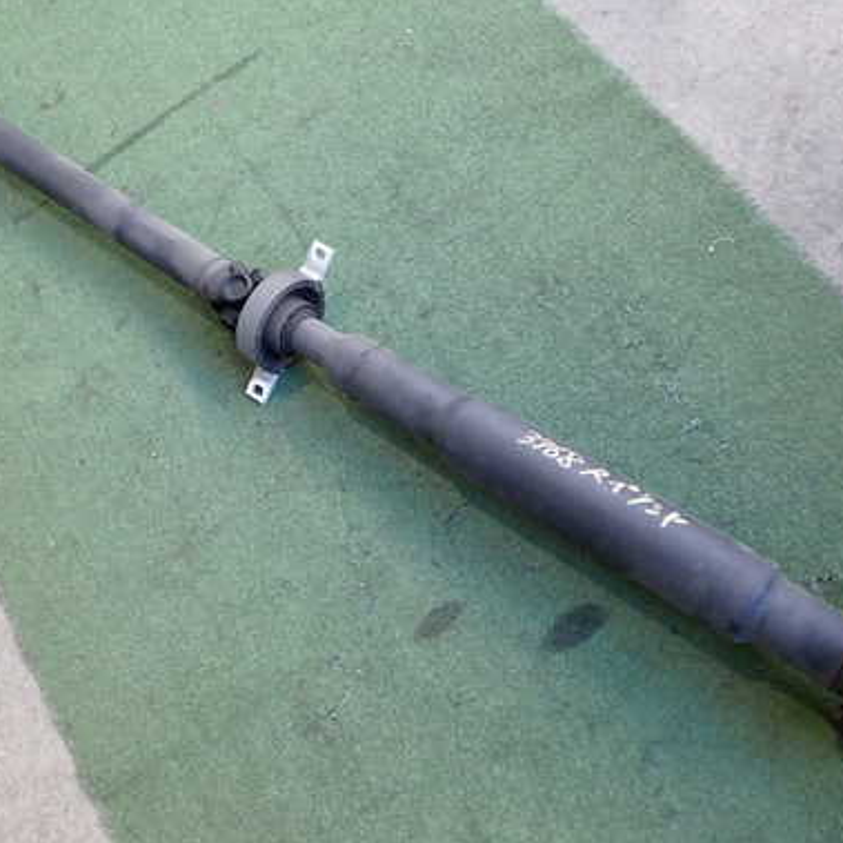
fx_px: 1157
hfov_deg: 40.0
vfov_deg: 40.0
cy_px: 405
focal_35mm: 42
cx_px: 405
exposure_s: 1/50
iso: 200
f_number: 2.3
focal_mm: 5.4
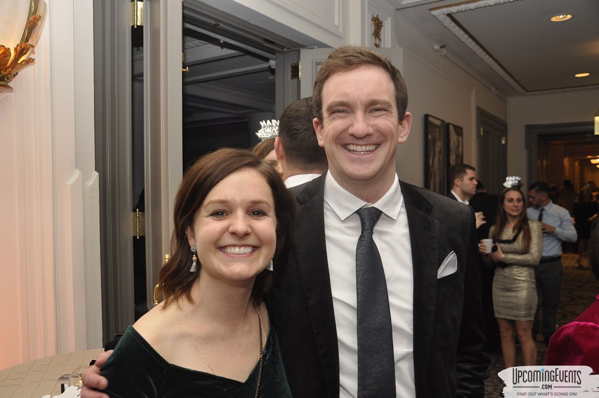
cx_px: 300
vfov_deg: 41.6
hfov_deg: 59.6
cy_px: 199
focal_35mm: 32
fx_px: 523
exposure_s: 1/60
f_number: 5
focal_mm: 21
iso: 400
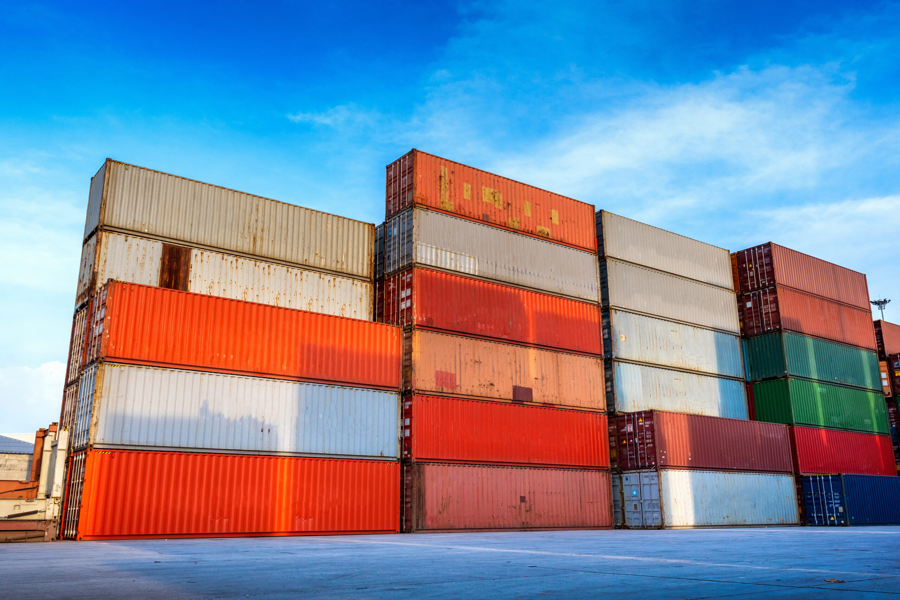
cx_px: 450
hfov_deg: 61.9
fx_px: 750
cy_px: 300
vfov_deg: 43.6
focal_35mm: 30
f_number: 7.1
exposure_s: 1/400
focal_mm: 30
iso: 320
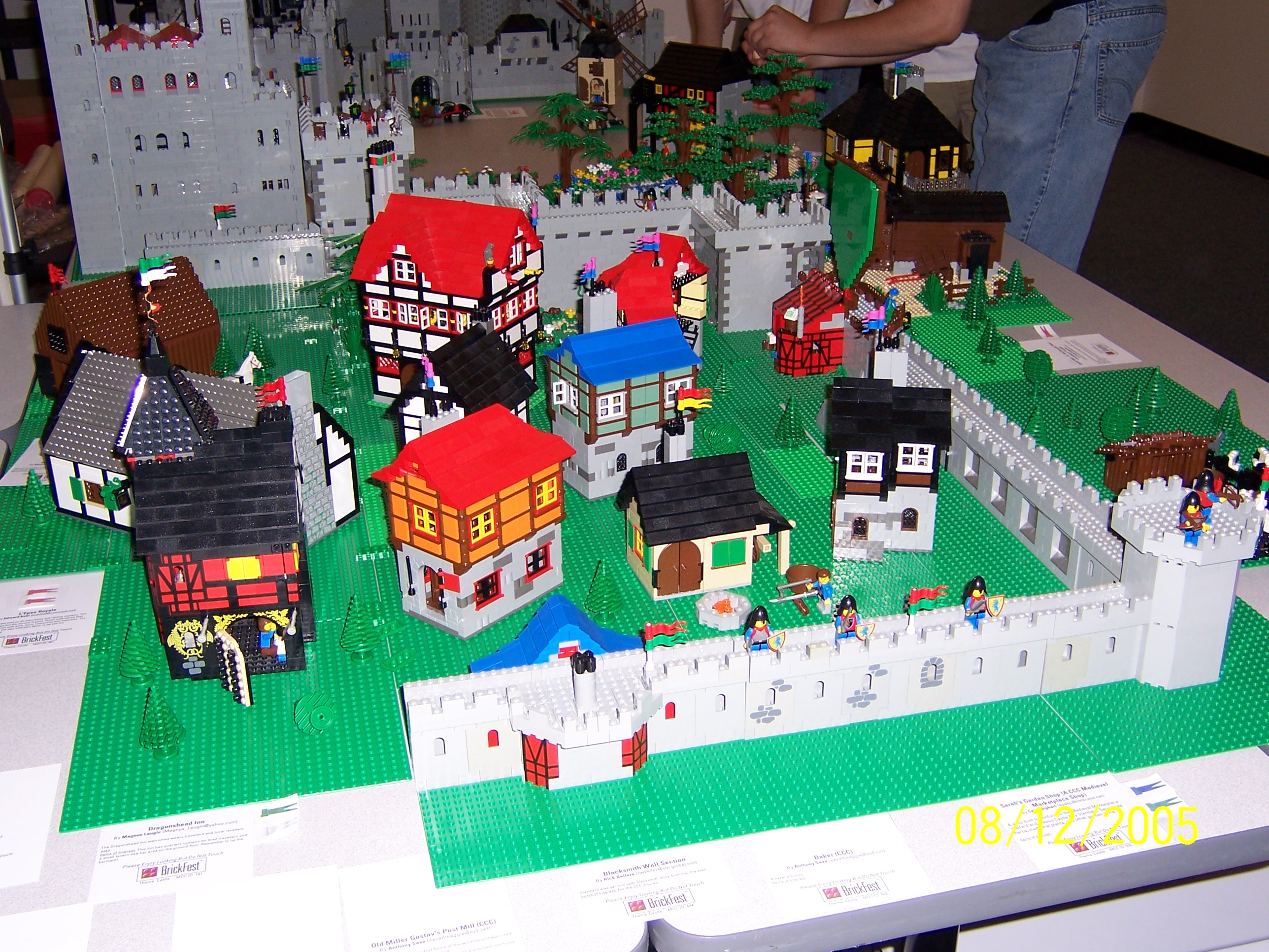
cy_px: 476
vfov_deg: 36.0
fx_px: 1466
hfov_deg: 46.8
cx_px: 634
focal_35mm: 40
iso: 80
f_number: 3.4
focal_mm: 6.7
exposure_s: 1/60
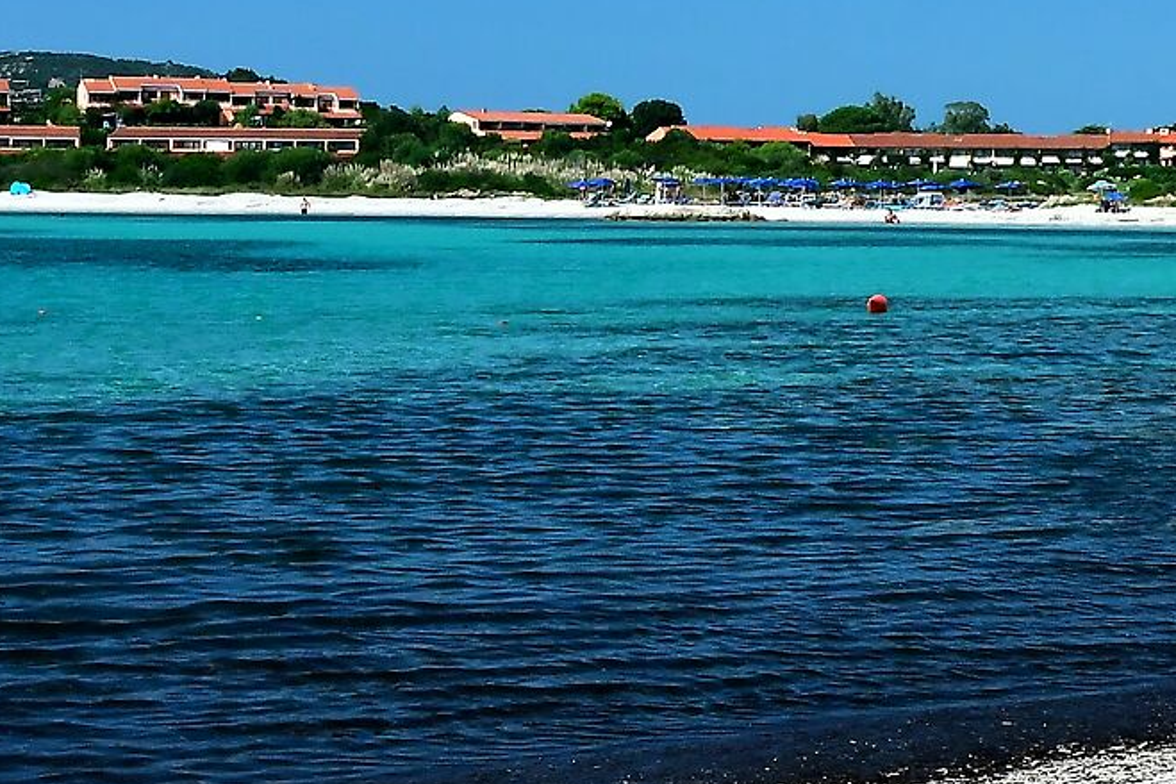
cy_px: 64
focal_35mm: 102
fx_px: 3331
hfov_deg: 18.7
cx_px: 1494
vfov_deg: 13.3
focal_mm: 19
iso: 400
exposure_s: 1/400
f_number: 11
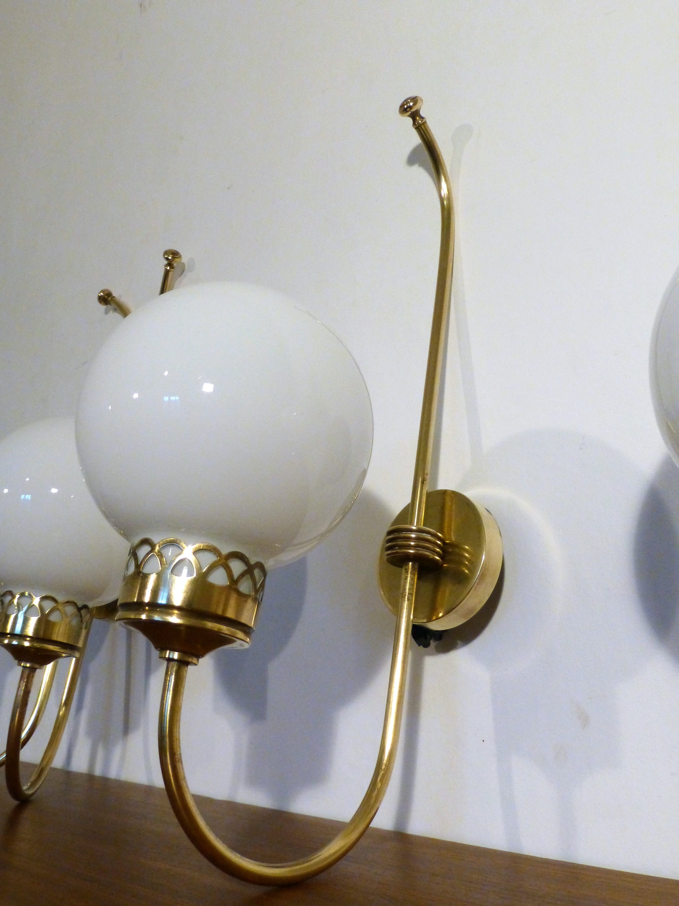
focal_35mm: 30
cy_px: 453
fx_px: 785
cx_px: 340
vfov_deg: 60.0
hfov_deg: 46.8
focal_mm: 5.4
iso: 400
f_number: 4
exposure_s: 1/160
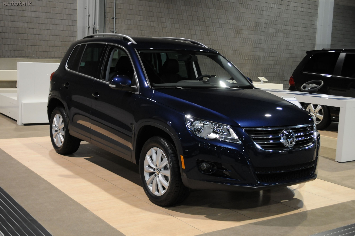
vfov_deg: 28.0
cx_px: 178
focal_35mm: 48
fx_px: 473
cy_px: 118
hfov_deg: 41.2
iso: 800
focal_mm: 32
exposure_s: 1/30
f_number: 4.8
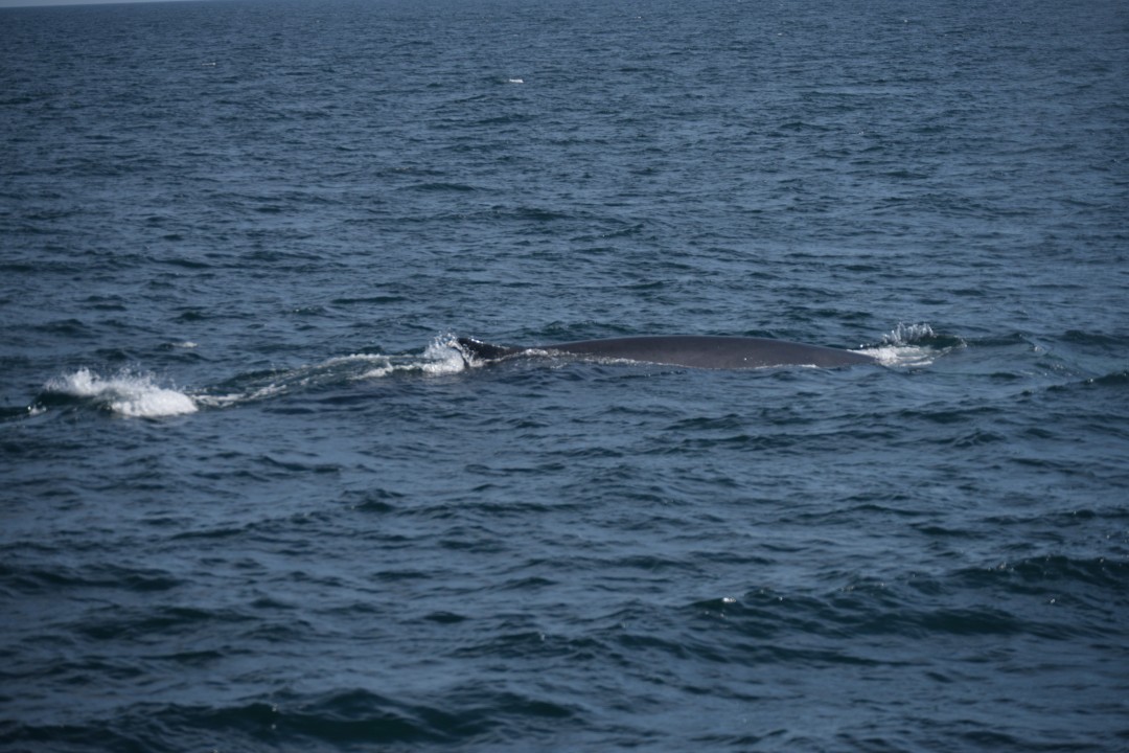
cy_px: 376
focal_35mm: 142
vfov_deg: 9.6
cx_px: 564
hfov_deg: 14.4
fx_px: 4469
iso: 200
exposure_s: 1/4000
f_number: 4.5
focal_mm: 95
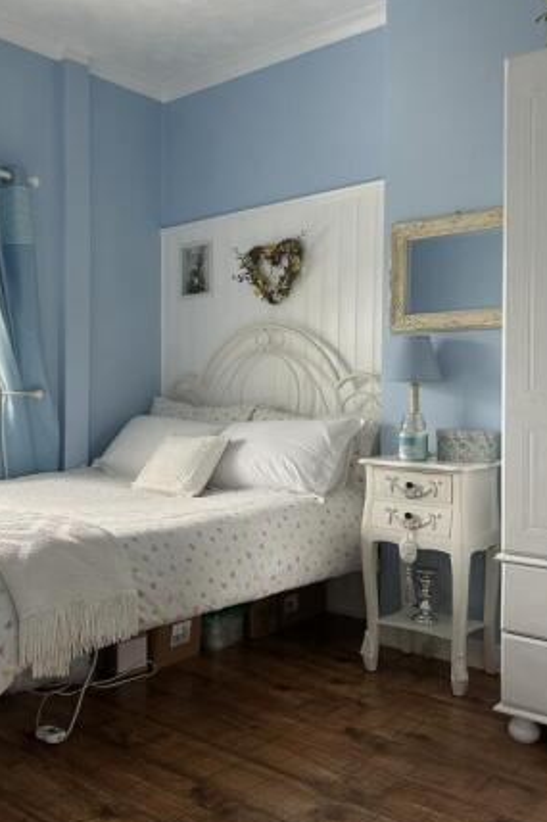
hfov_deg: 38.4
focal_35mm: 34
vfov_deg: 55.8
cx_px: 183
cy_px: 410
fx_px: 775
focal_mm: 6.86
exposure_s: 1/121
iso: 160
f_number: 1.78
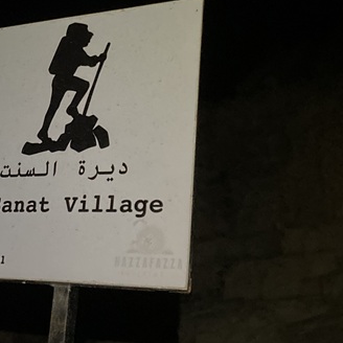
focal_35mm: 68
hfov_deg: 24.6
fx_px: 762
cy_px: 78
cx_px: 35
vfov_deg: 25.0
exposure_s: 1/26
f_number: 1.8
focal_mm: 3.99
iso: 640
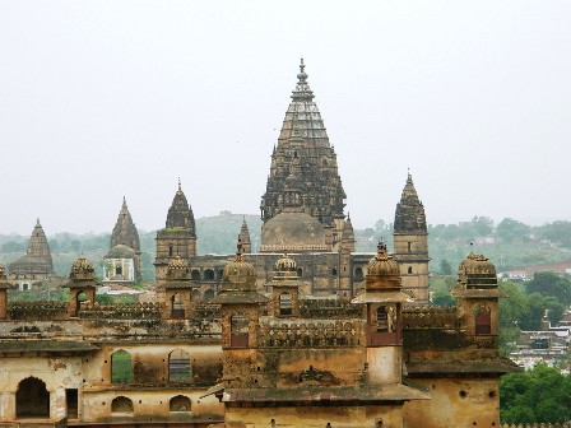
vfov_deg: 9.9
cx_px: 286
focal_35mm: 150
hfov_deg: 13.2
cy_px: 214
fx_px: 2474
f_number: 4.9
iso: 80
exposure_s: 1/200
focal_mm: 27
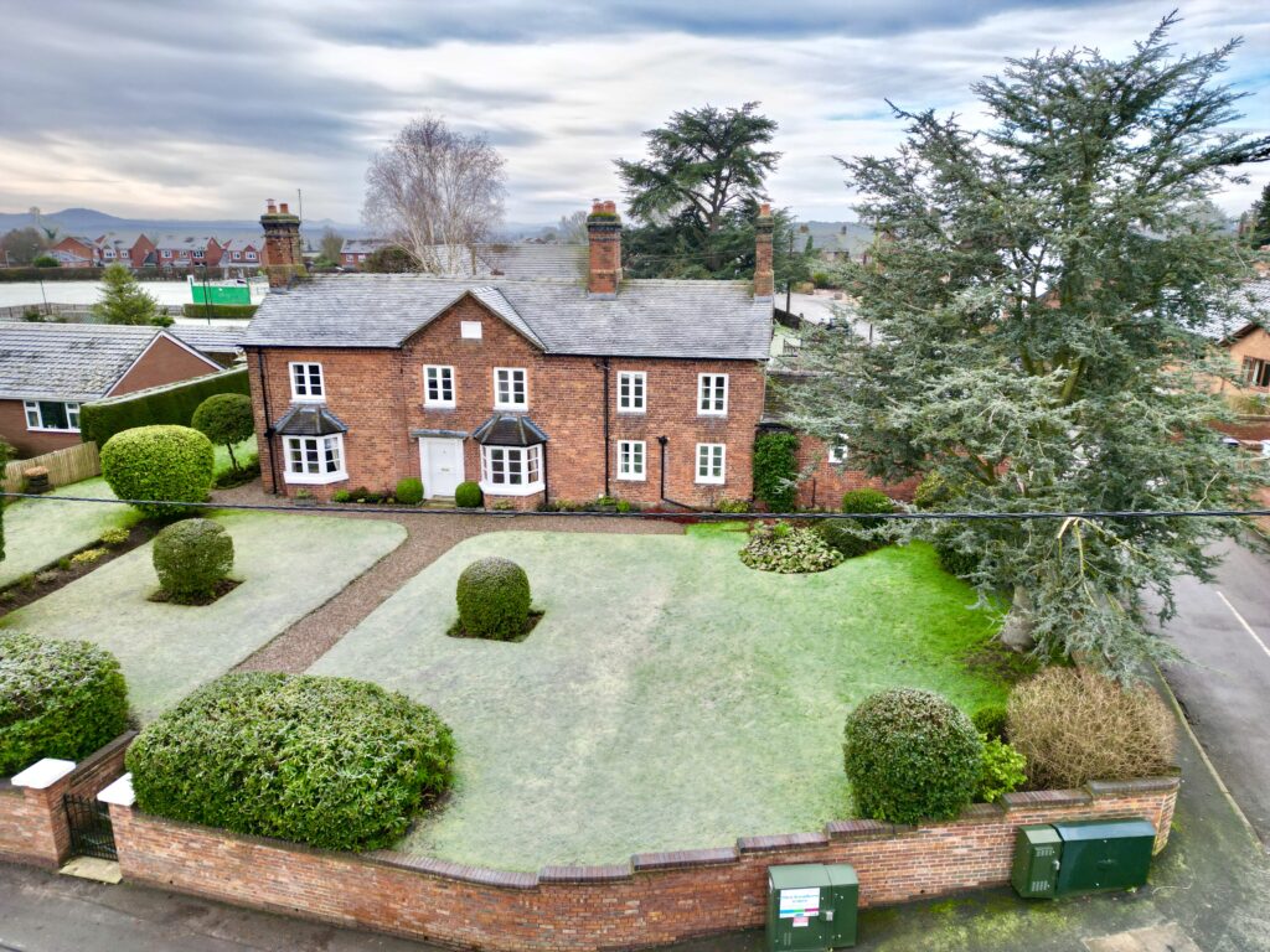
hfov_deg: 71.6
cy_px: 476
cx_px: 635
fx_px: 881
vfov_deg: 56.8
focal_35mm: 24
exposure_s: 1/500
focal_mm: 6.72
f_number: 1.7
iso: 100
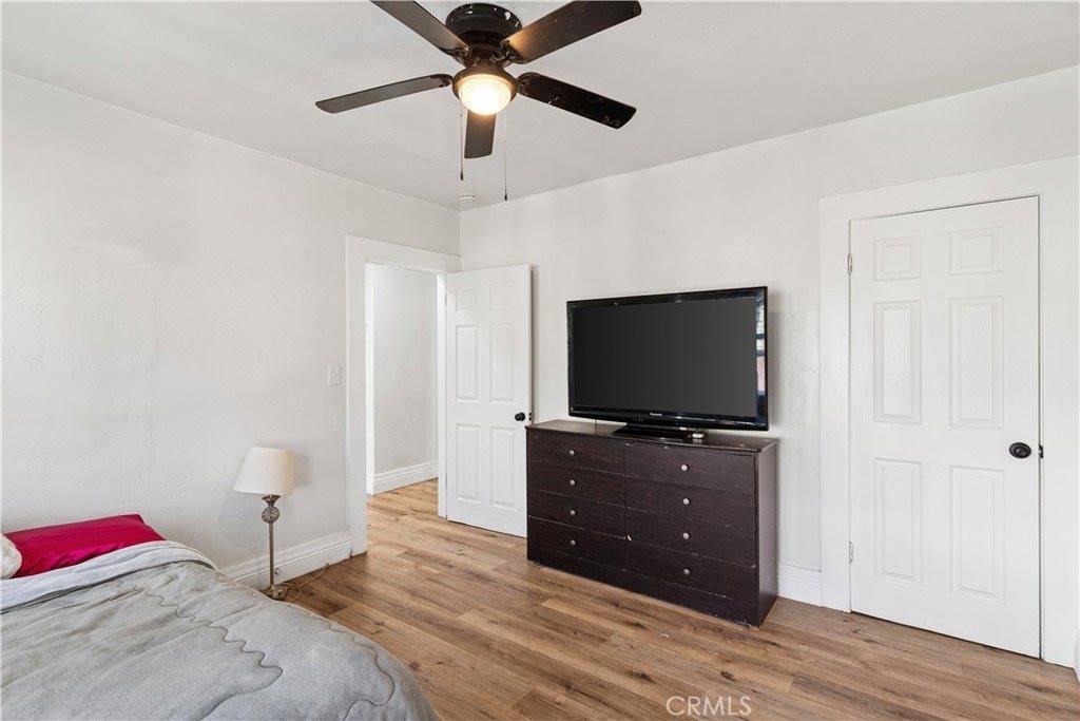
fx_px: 510
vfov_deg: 70.5
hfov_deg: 93.3
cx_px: 540
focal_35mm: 17
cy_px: 360
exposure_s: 1/6
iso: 400
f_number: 5.6
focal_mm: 17
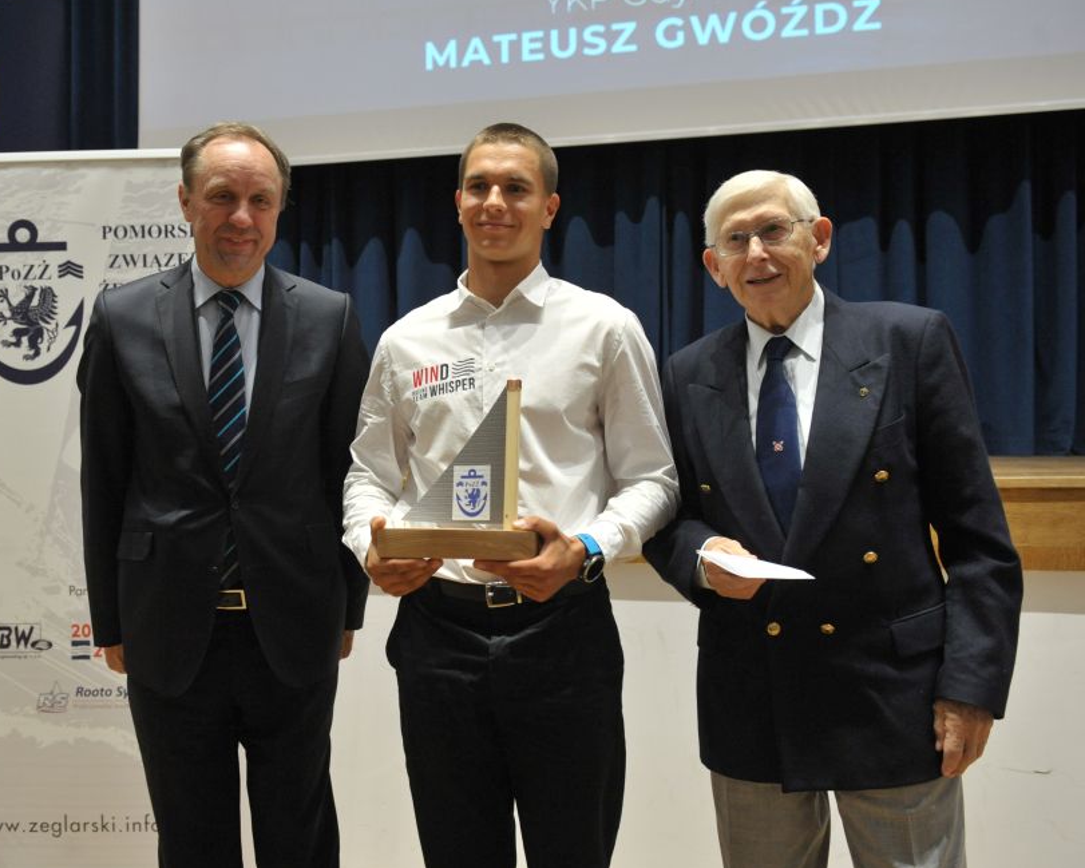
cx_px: 459
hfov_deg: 48.9
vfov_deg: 40.1
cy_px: 431
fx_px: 1188
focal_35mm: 37
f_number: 4
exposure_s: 1/200
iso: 2500
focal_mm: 32
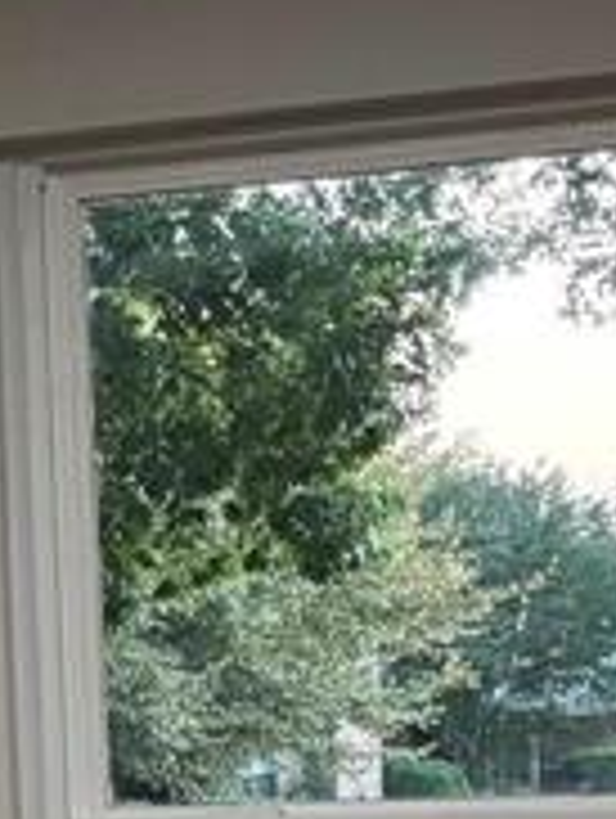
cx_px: -1160
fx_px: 3456
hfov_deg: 8.6
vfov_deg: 13.4
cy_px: 662
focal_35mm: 146
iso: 320
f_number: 1.6
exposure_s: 1/60
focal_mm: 5.96
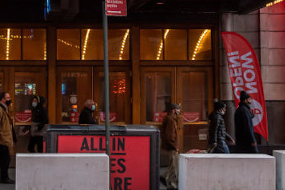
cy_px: -17
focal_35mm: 124
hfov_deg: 16.4
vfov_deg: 10.9
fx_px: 981
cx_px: 73
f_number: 5.6
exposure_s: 1/400
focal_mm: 42
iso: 2000
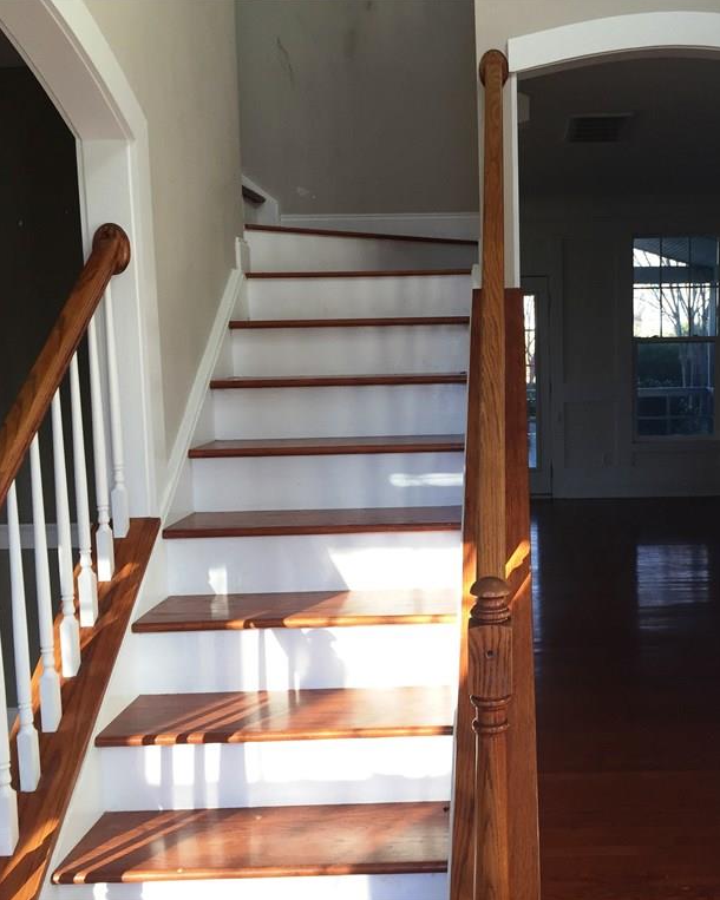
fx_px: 1013
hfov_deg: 38.3
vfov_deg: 47.9
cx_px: 526
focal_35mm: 38
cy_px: 449
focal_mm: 4.15
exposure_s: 1/120
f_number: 2.2
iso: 50
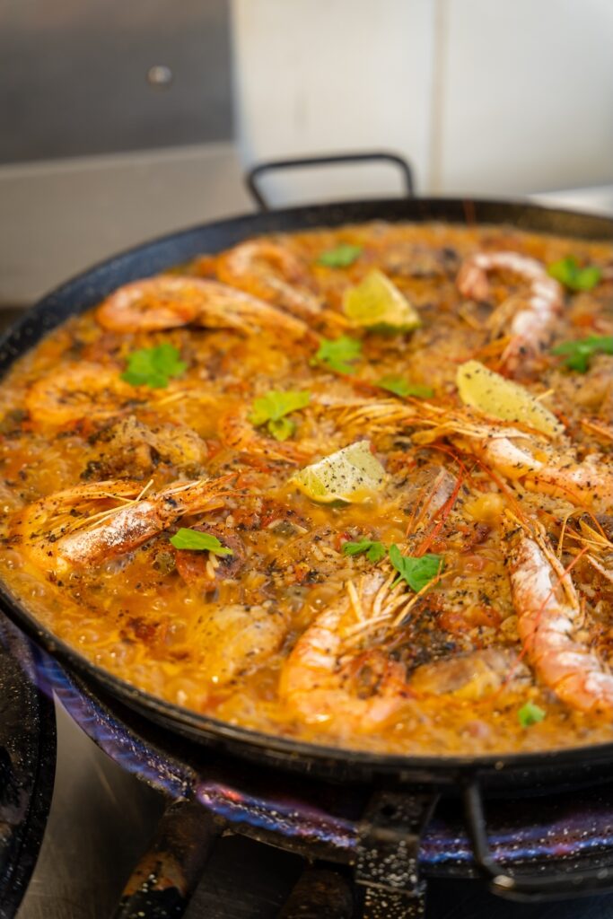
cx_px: 306
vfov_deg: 28.8
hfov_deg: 19.5
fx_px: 1787
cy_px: 460
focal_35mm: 70
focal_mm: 70
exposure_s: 1/50
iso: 800
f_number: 3.2
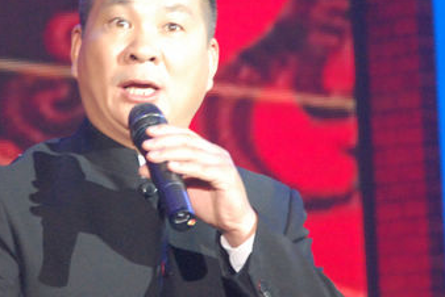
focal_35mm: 639
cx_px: 166
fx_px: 7905
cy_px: 144
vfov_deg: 2.2
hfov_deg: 3.2
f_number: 6.3
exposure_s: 1/50
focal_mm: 180
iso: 1600
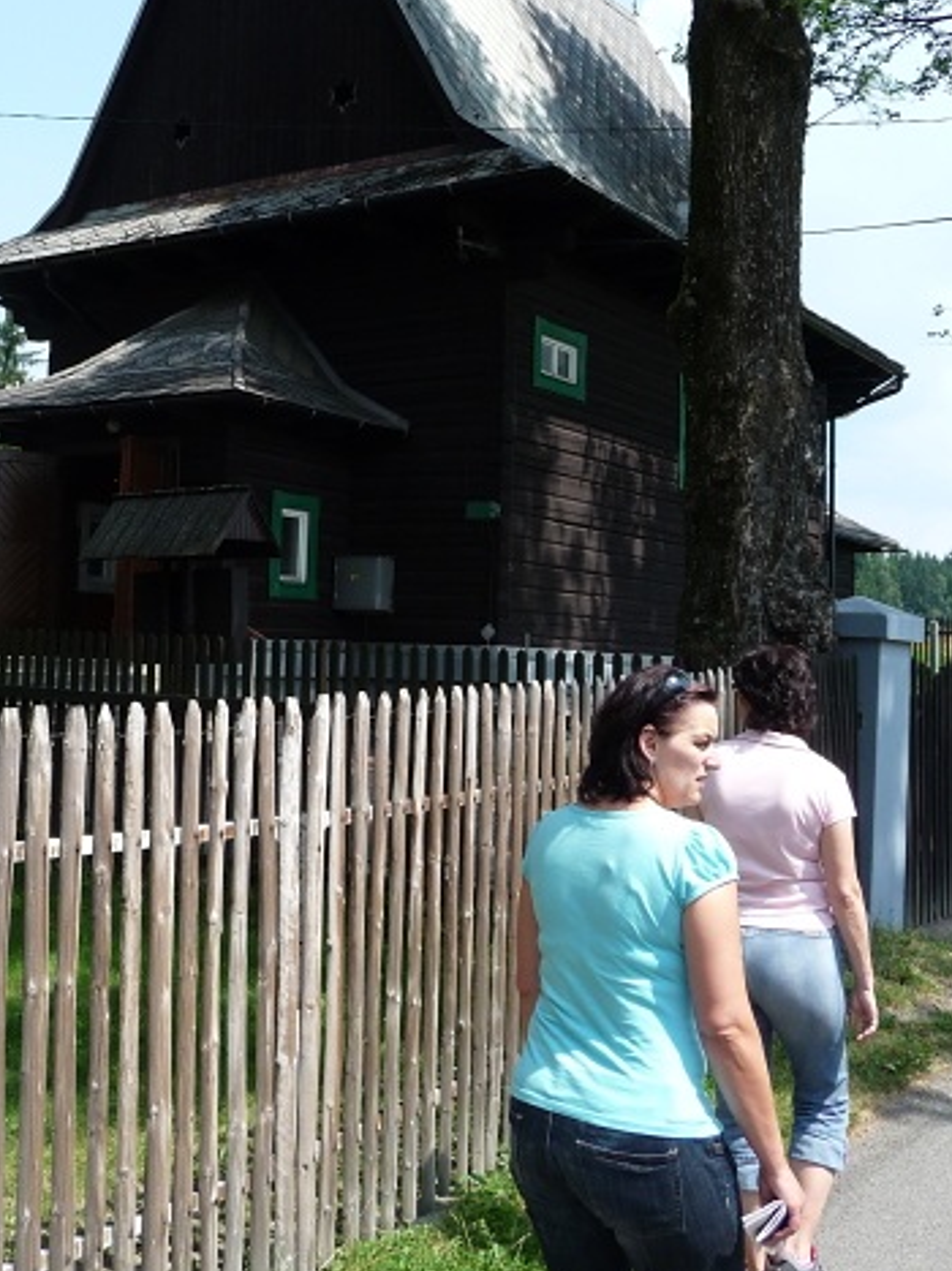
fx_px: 1541
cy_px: 457
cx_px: 393
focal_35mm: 42
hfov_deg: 34.2
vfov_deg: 44.3
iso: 100
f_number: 3.3
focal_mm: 4.7
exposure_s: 1/500
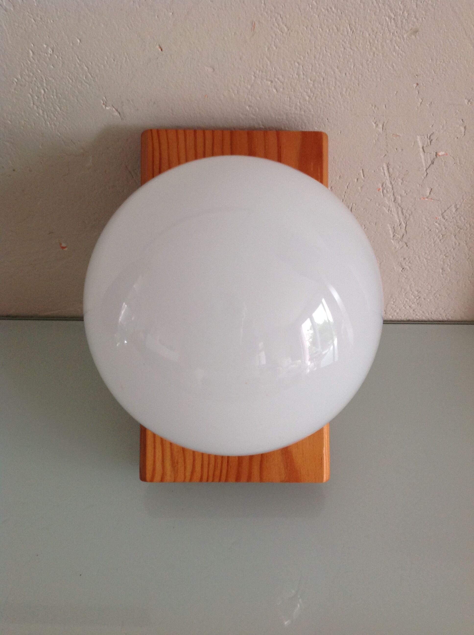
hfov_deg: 40.6
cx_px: 237
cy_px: 318
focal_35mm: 35
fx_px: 641
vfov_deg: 52.7
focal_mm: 4.28
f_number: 2.4
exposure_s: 1/15
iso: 100
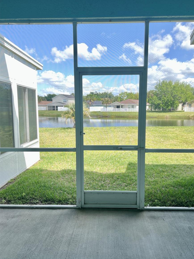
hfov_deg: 51.3
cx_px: 100
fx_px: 202
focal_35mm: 27
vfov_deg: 65.3
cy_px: 131
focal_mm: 5.7
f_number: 1.5
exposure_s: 1/335
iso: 50
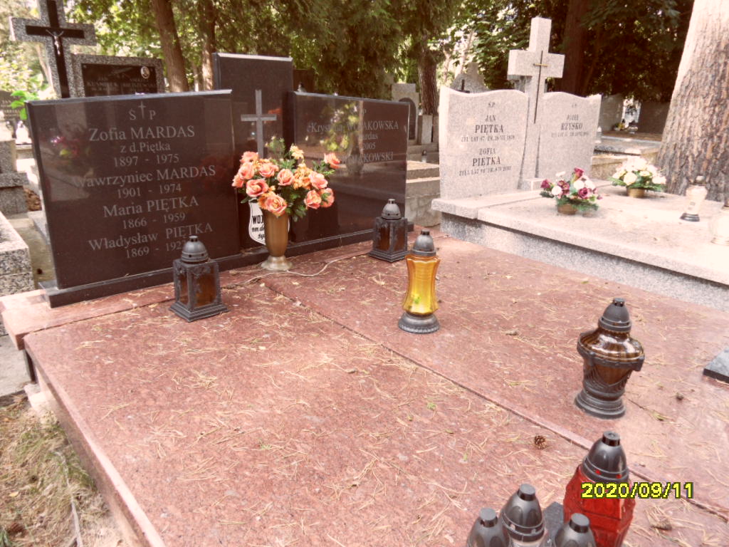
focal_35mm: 24
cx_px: 364
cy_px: 274
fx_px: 505
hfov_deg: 71.6
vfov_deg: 56.8
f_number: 3.2
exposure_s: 1/90
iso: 100
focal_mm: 3.9
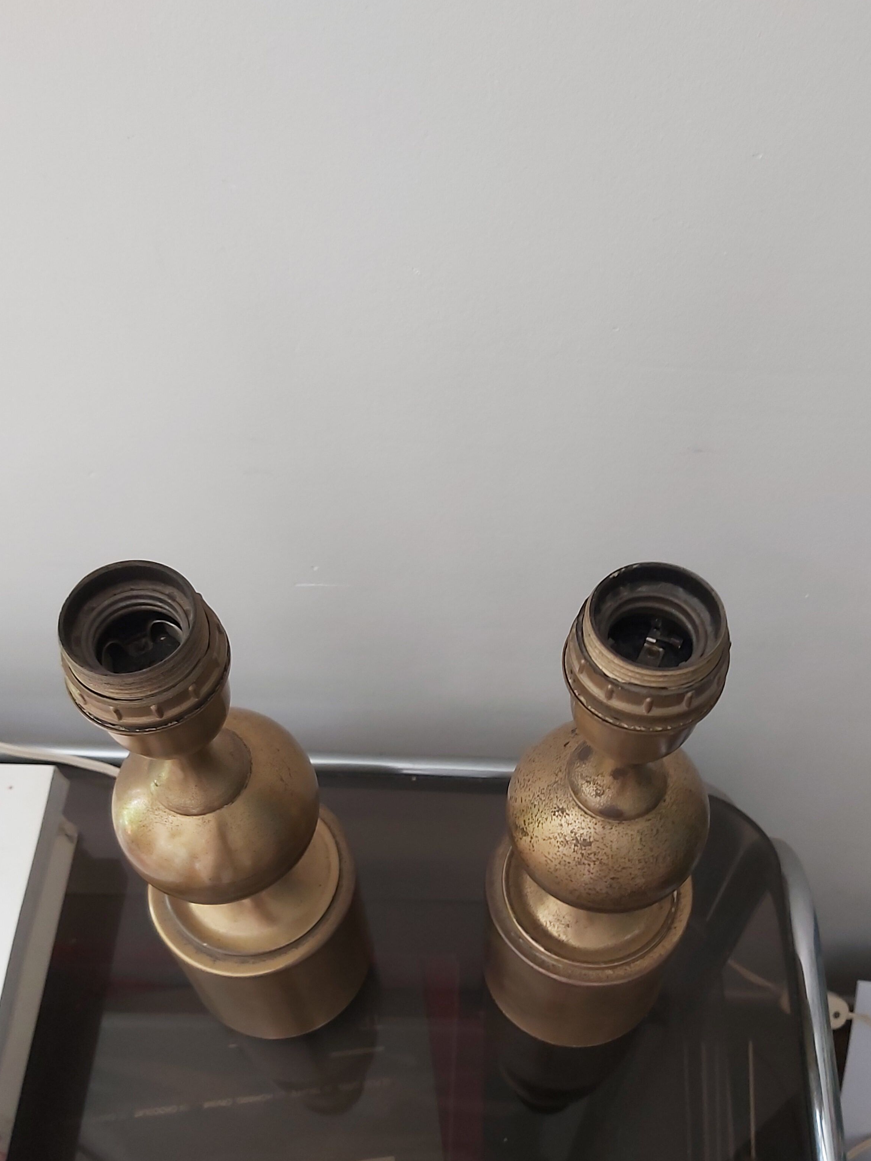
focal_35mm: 34
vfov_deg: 53.3
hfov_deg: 41.8
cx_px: 472
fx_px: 1141
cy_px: 731
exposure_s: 1/50
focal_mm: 3.92
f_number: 1.7
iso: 160
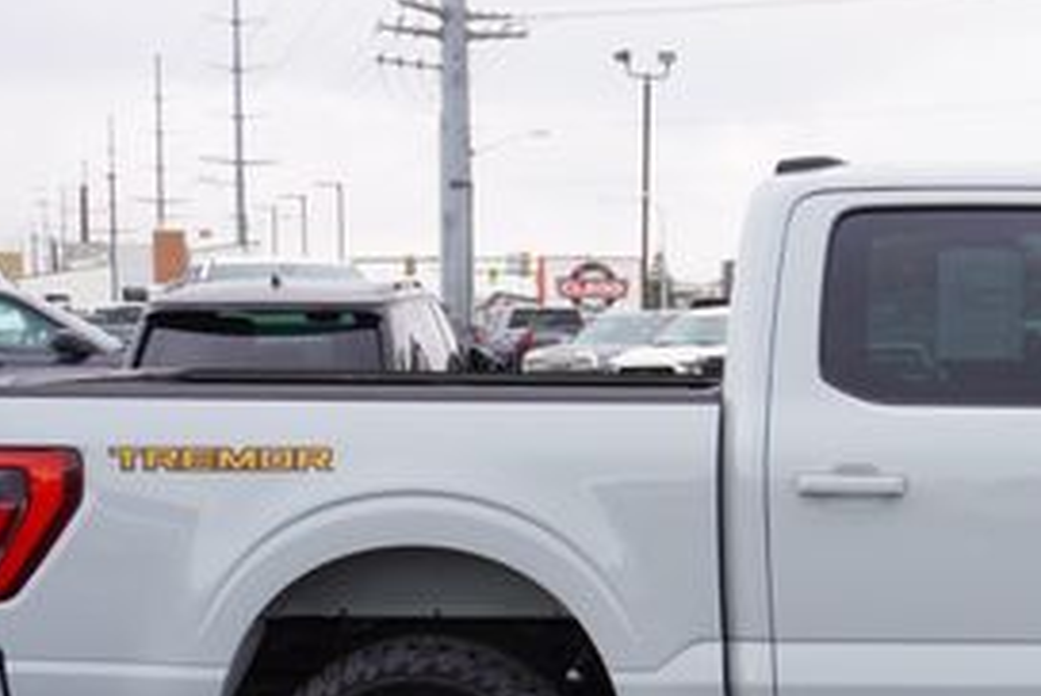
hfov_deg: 19.3
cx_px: 1087
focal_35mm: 102
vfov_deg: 13.3
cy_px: 673
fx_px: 2958
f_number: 6.3
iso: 100
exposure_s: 1/80
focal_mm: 29
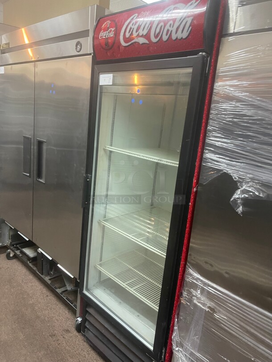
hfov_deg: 53.1
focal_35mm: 26
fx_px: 272
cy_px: 181
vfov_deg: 67.3
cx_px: 136
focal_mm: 5.1
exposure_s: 1/60
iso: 320
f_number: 1.6
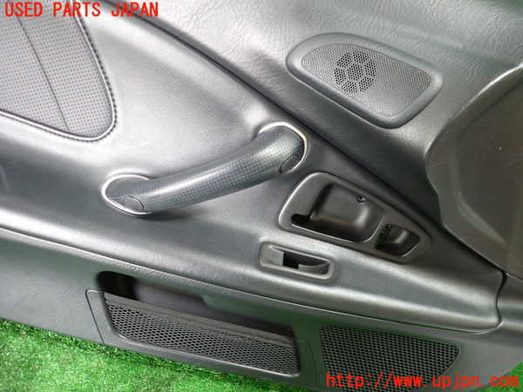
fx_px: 378
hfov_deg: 69.4
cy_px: 196
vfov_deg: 54.9
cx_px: 262
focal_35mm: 25
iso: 320
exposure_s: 1/30
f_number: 2
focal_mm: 4.5
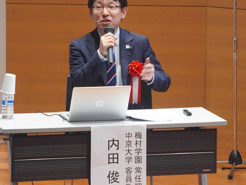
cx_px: 130
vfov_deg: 3.8
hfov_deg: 5.1
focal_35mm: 390
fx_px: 2772
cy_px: 70
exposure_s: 1/125
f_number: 5.6
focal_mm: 126
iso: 6400
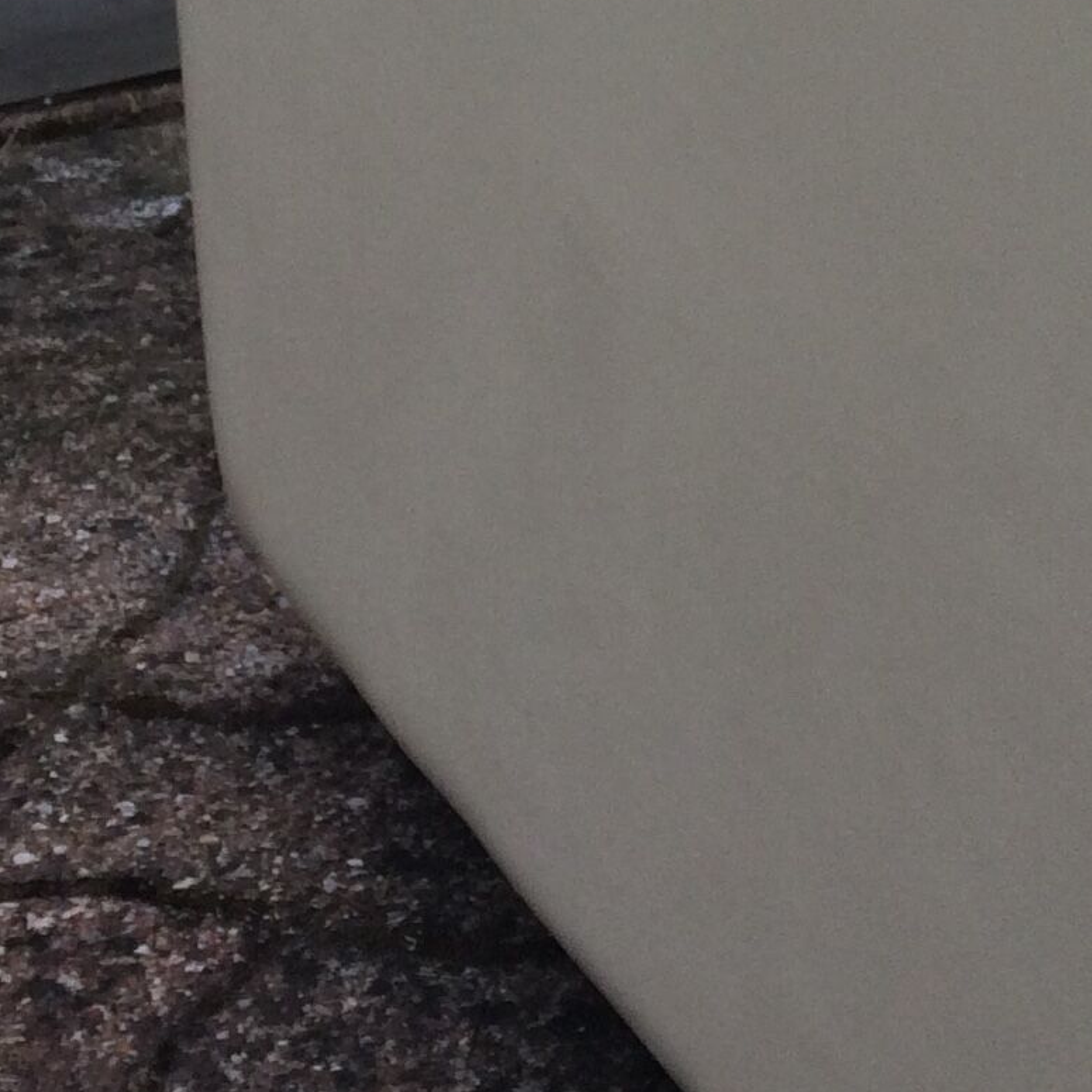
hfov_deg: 15.7
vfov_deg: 15.2
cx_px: 1193
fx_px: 3855
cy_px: -438
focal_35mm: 108
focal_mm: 4.15
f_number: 2.2
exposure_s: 1/151
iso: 32
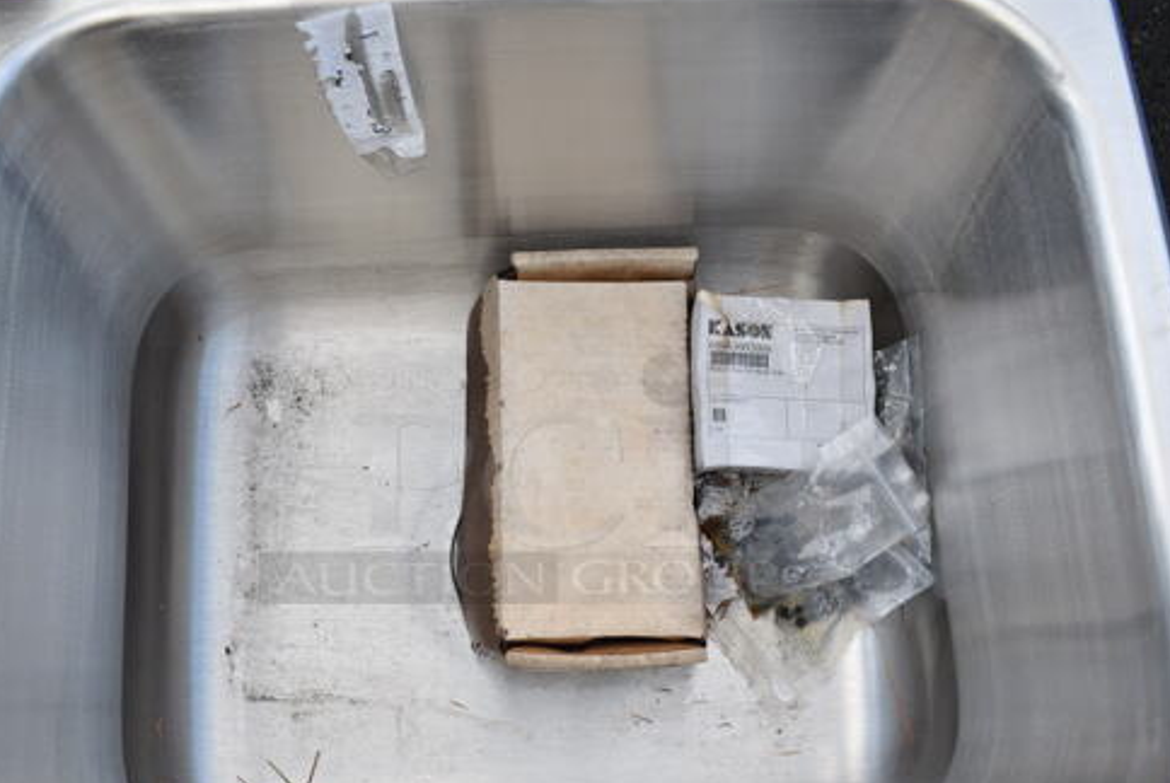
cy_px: 476
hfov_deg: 55.6
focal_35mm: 34
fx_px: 1106
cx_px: 529
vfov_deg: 38.8
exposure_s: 1/100
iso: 100
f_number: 5
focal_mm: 18
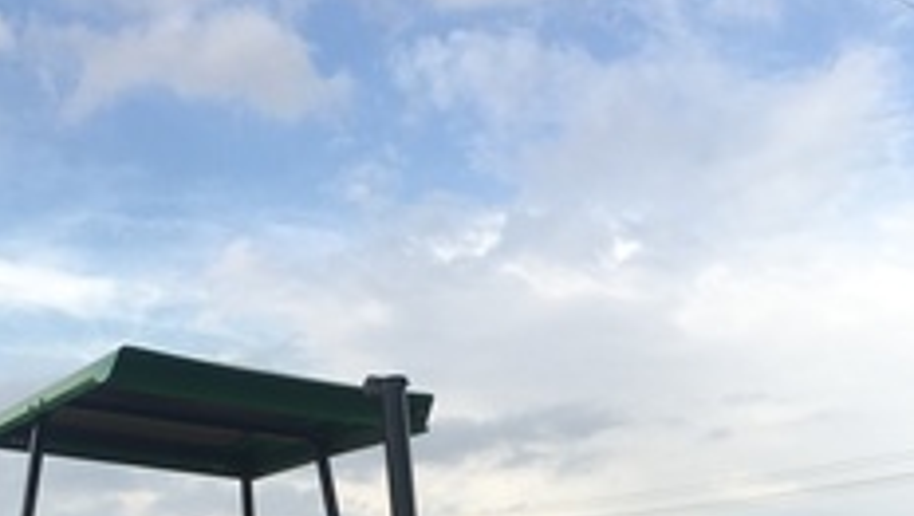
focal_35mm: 56
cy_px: 764
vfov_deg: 19.0
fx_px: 1358
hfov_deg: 37.0
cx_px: 349
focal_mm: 4.15
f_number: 2.2
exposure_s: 1/582
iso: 25
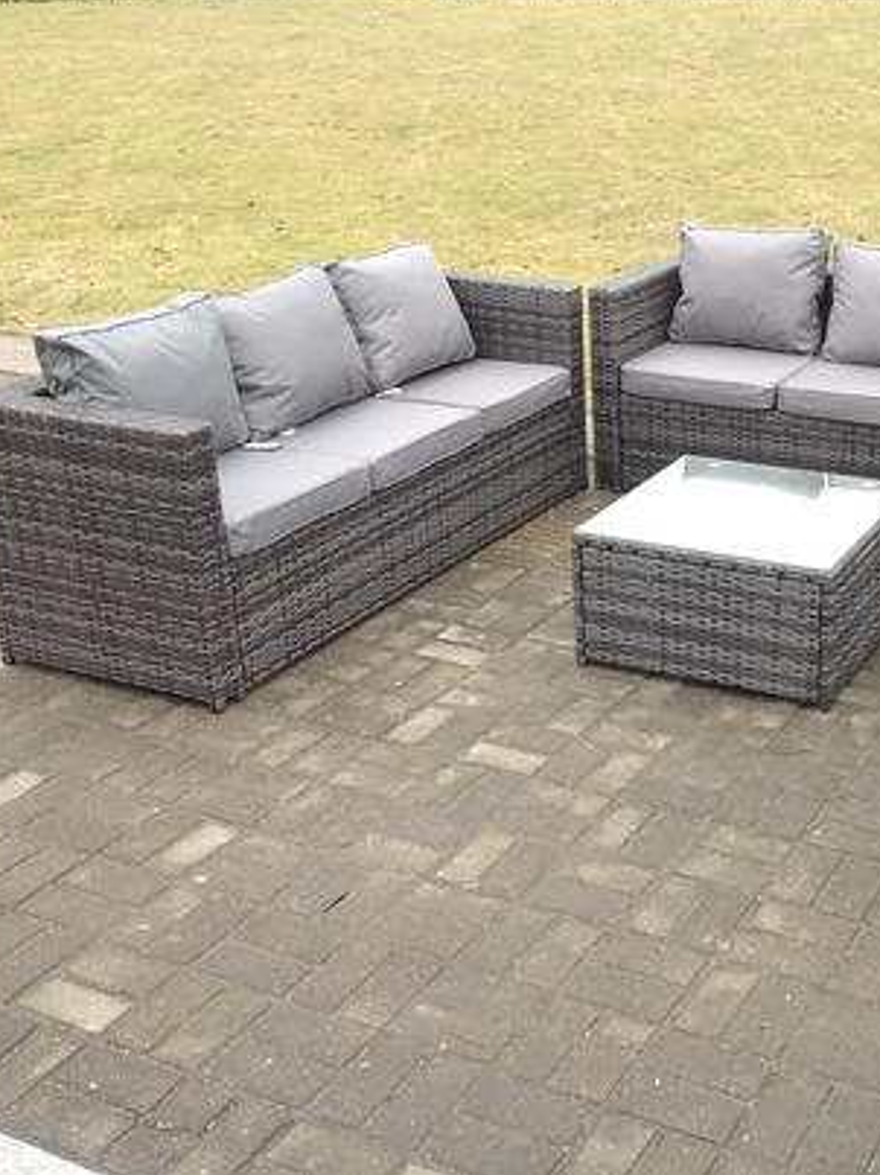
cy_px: 585
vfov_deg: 39.7
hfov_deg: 29.4
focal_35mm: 48
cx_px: 727
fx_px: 1628
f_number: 2.4
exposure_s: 1/166
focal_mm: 4.28
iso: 50
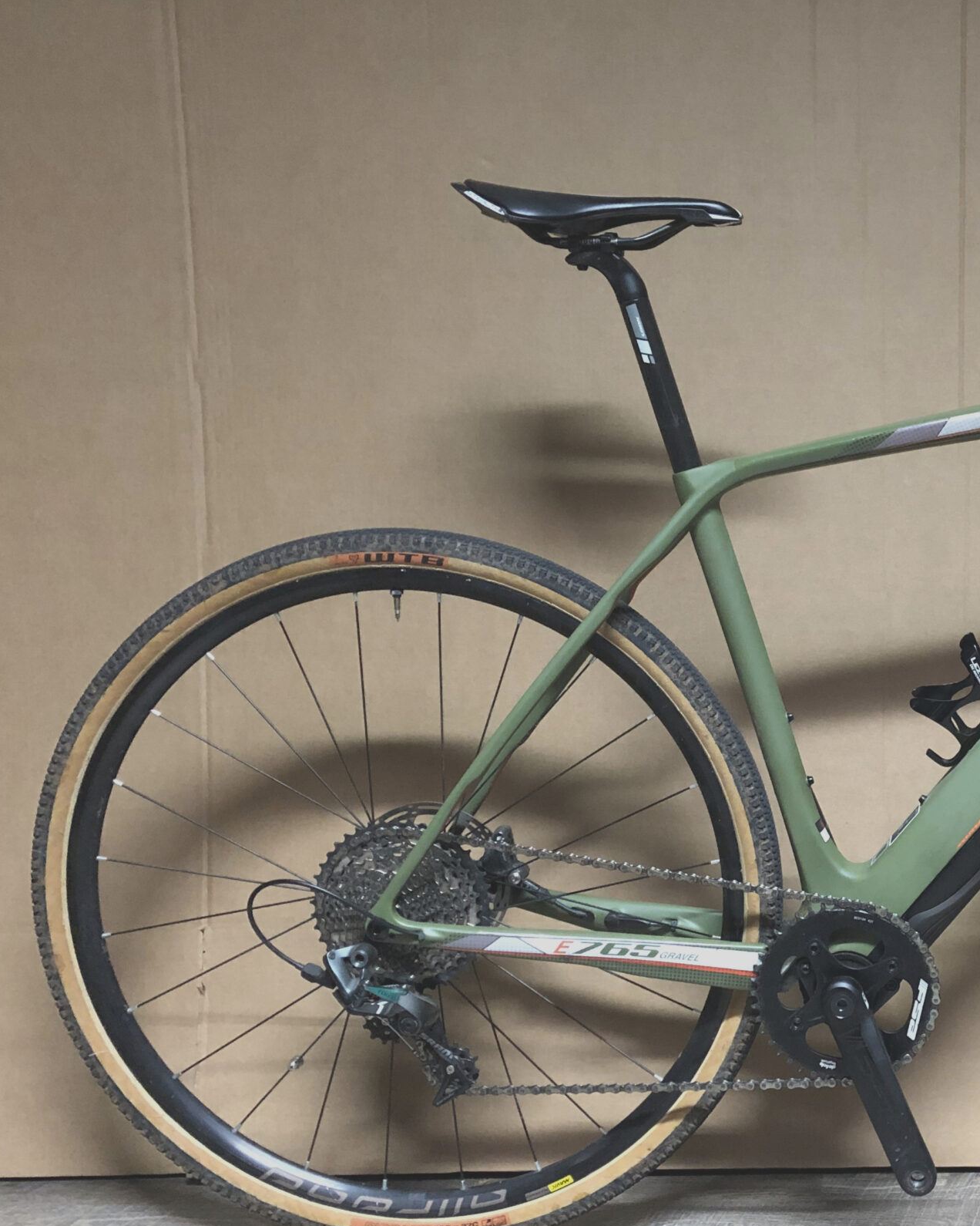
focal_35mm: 44
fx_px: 1595
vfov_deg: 42.0
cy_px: 638
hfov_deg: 31.7
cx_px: 968
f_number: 1.8
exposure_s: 1/5
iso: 100
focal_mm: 3.99
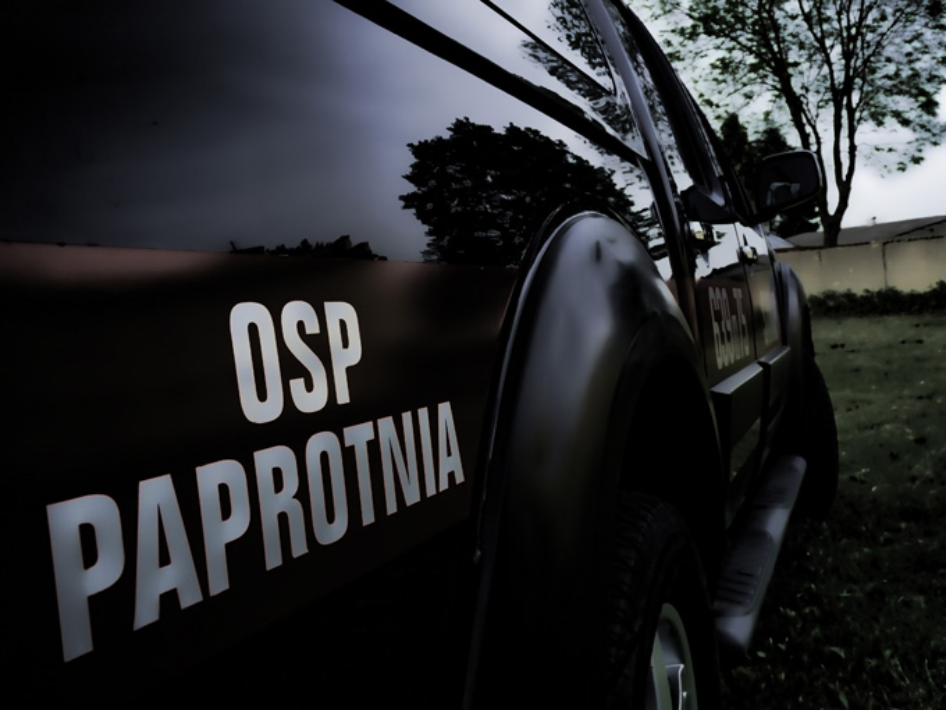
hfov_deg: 46.8
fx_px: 1093
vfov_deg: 36.0
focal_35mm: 40
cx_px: 473
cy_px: 355
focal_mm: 7.2
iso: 100
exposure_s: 1/160
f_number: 4
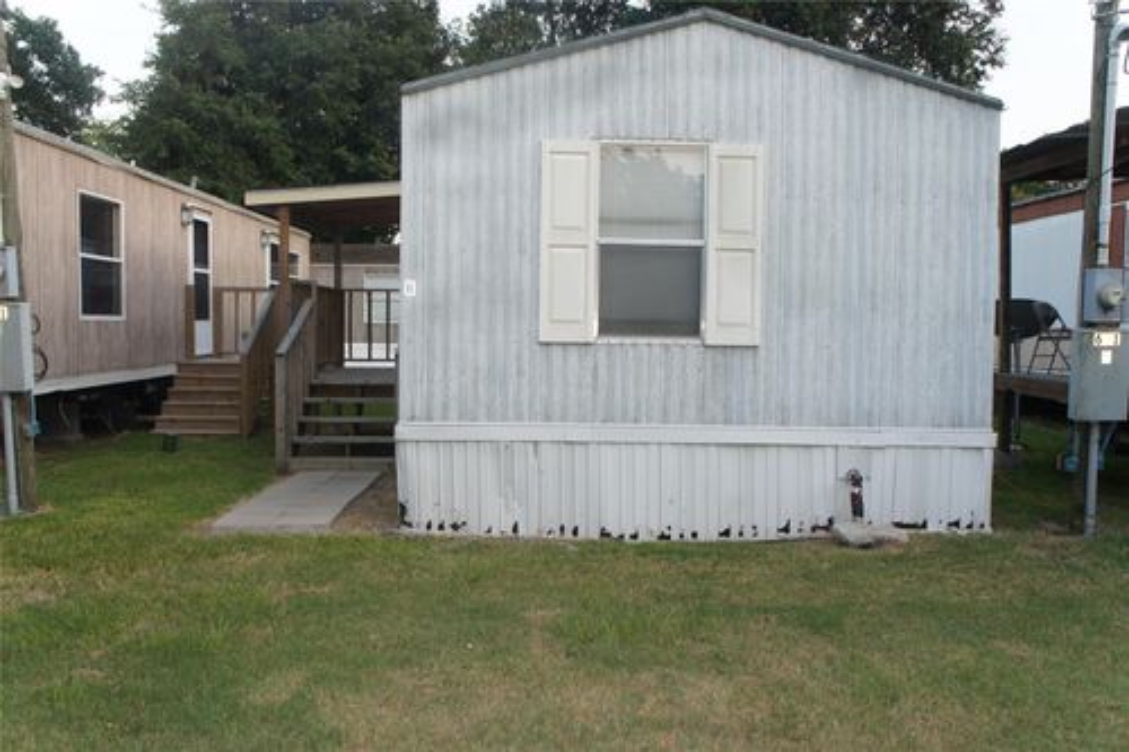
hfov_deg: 59.5
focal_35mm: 32
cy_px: 376
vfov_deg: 41.7
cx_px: 564
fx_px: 987
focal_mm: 21
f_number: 6.3
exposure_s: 1/60
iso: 500
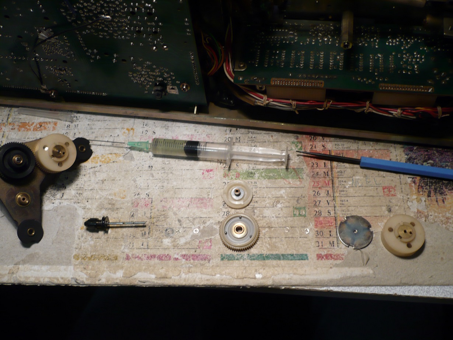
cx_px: 226
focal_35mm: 35
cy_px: 170
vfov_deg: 40.7
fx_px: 458
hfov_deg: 52.6
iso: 125
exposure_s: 1/30
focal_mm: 5.8
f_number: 2.8
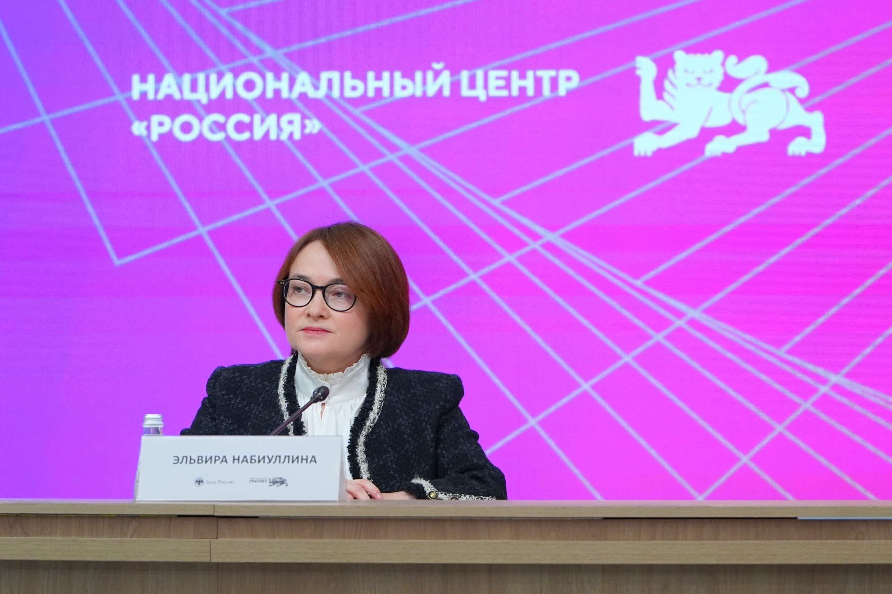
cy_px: 297
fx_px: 3902
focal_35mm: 158
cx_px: 446
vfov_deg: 8.7
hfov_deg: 13.0
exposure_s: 1/200
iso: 1000
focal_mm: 105
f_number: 4
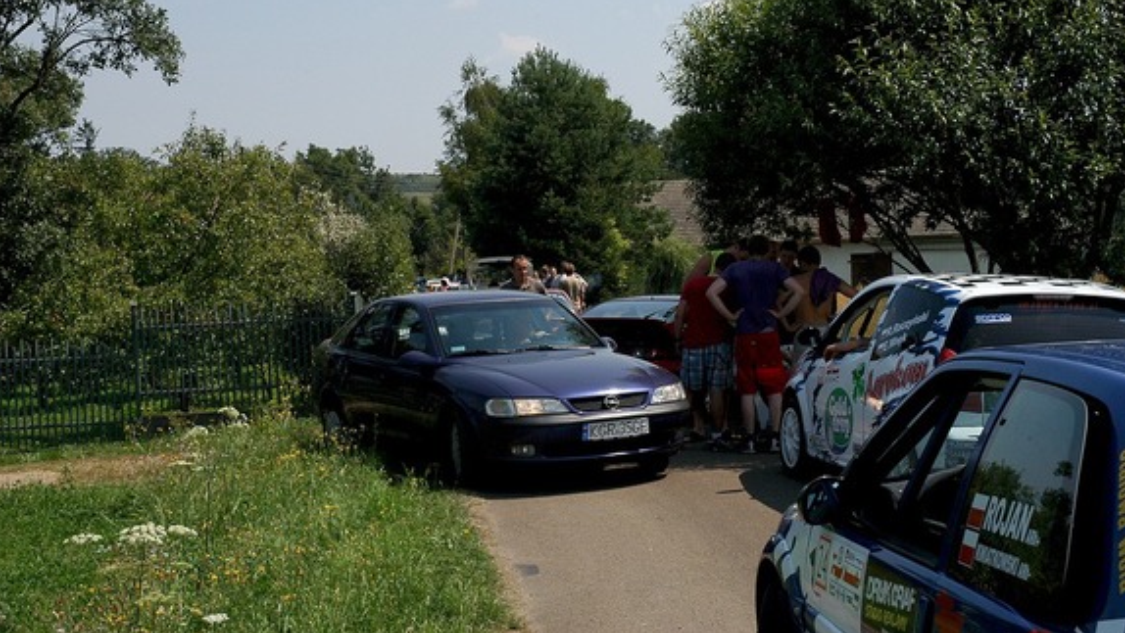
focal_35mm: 56
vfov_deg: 21.6
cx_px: 562
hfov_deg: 37.5
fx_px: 1657
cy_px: 271
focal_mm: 35
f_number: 11
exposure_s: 1/500
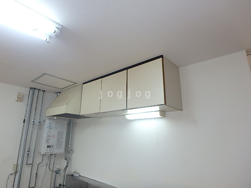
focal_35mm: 21
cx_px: 126
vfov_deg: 63.4
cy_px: 94
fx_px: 152
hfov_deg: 79.0
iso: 200
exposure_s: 1/50
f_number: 3.5
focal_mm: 3.7
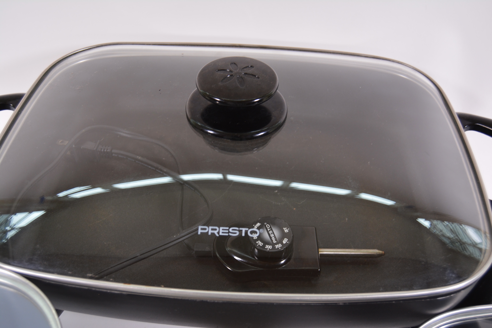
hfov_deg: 53.1
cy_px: 164
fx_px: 492
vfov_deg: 36.9
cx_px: 246
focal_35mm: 36
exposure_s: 1/80
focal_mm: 24
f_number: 4
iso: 400
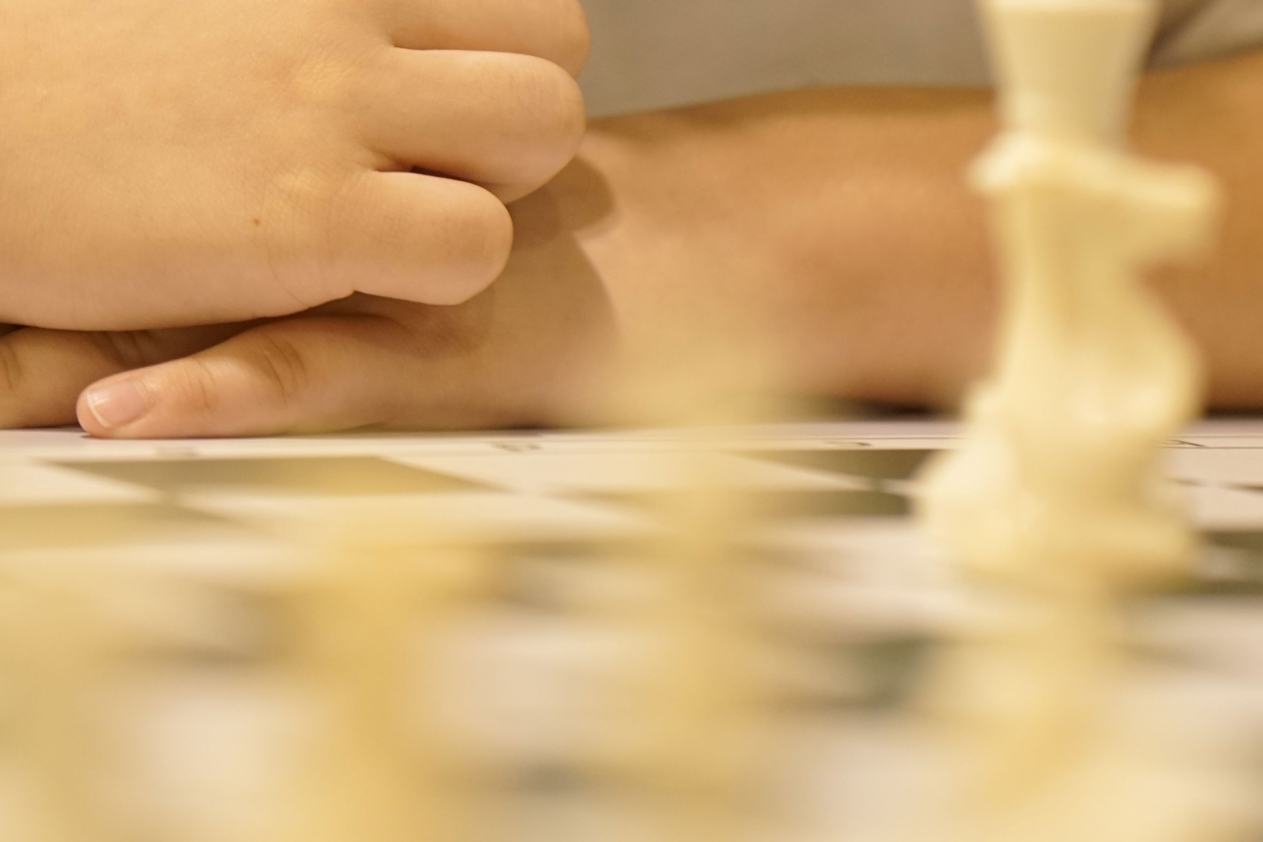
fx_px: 8630
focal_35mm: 246
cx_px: 639
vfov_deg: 5.5
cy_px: -427
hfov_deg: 8.4
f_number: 2.2
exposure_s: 1/160
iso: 1000
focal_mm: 85
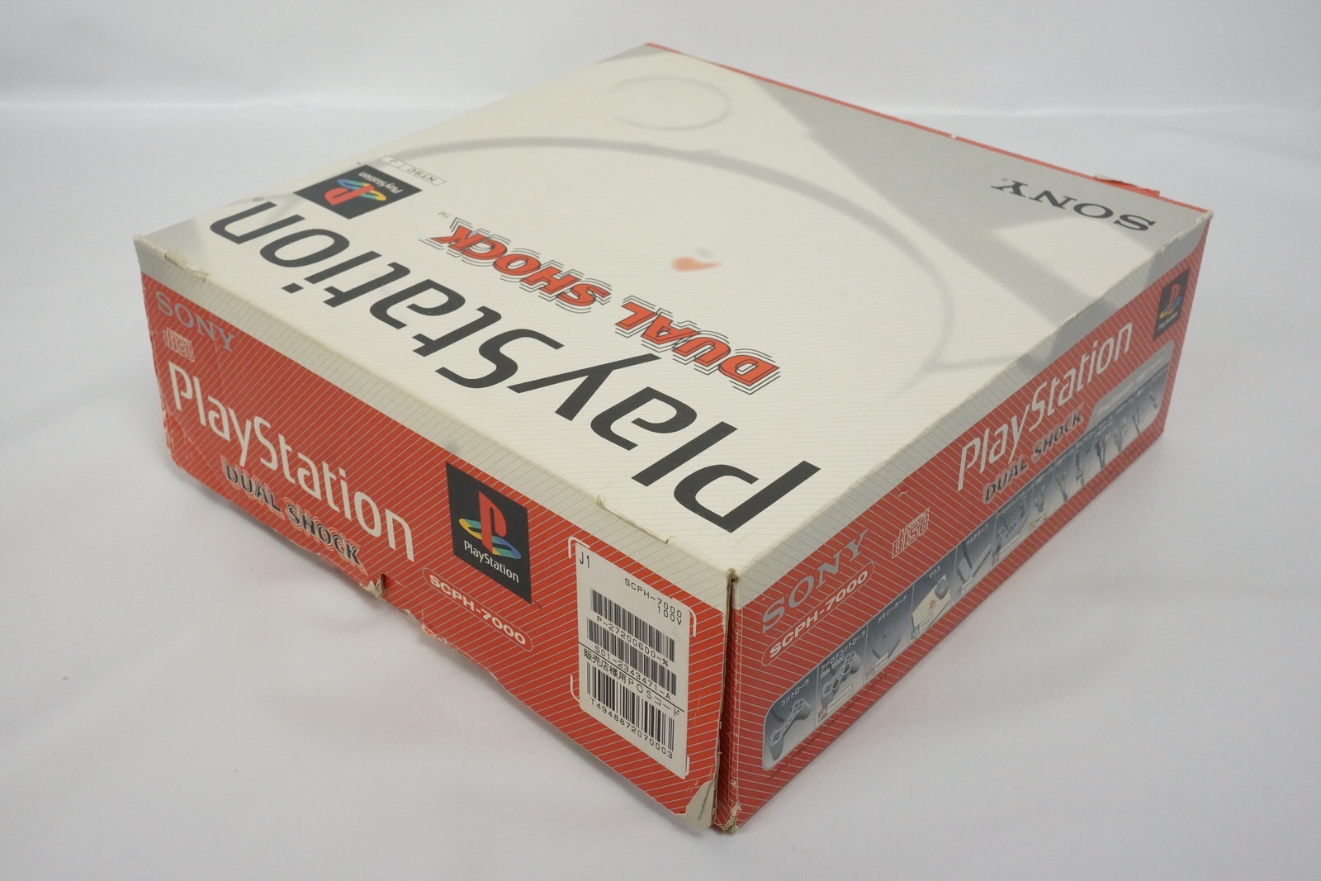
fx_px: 1358
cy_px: 440
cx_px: 660
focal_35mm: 37
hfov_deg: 51.9
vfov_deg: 35.9
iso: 3200
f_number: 10
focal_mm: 25
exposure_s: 1/200
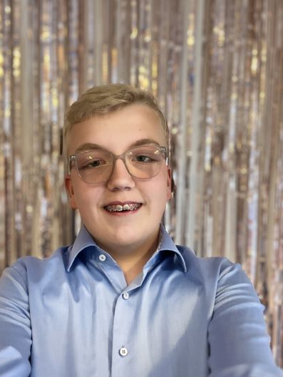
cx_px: 132
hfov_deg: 41.8
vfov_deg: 53.8
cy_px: 213
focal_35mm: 34
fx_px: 370
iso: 320
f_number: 2.2
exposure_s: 1/50
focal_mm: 2.71
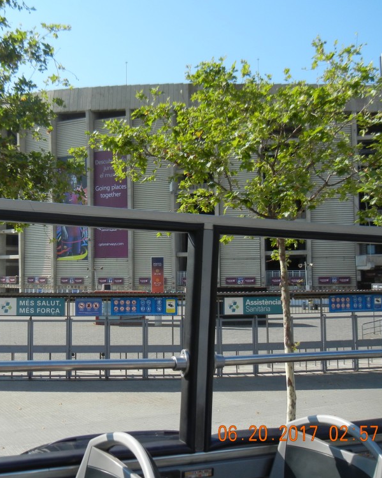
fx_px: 565
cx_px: 92
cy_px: 240
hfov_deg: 36.4
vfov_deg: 45.8
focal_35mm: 40
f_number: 3.5
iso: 160
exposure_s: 1/907
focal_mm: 5.4
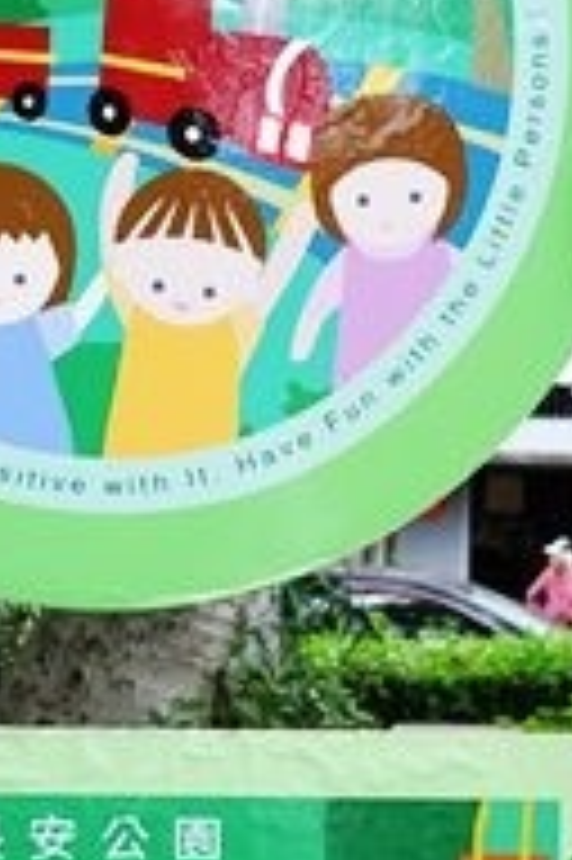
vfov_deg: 21.8
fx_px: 2196
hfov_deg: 14.8
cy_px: 707
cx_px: 196
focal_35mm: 92
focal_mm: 9.91
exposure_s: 1/80
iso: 125
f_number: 3.2
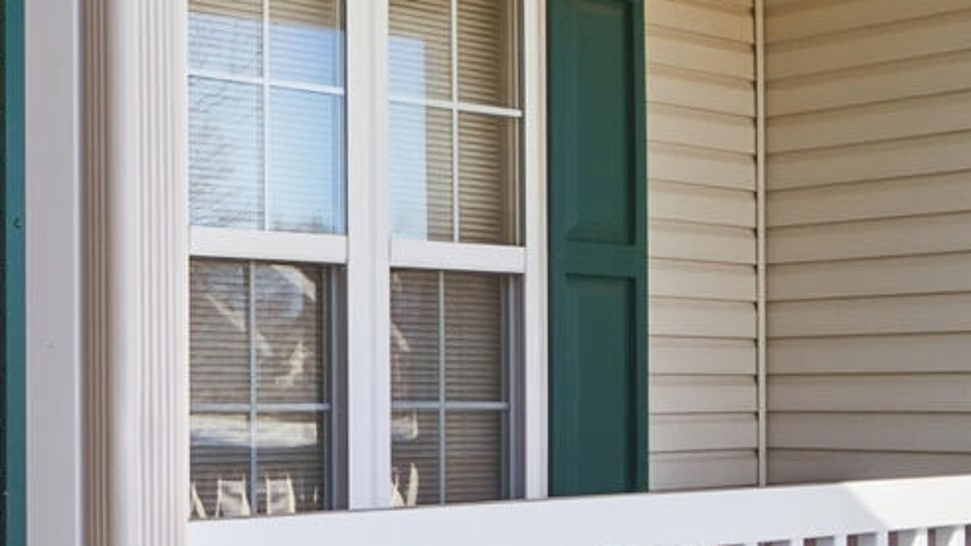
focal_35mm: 64
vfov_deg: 18.7
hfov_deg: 29.5
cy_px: 388
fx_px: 1648
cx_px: -101
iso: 100
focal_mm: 10
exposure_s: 1/4000
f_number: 4
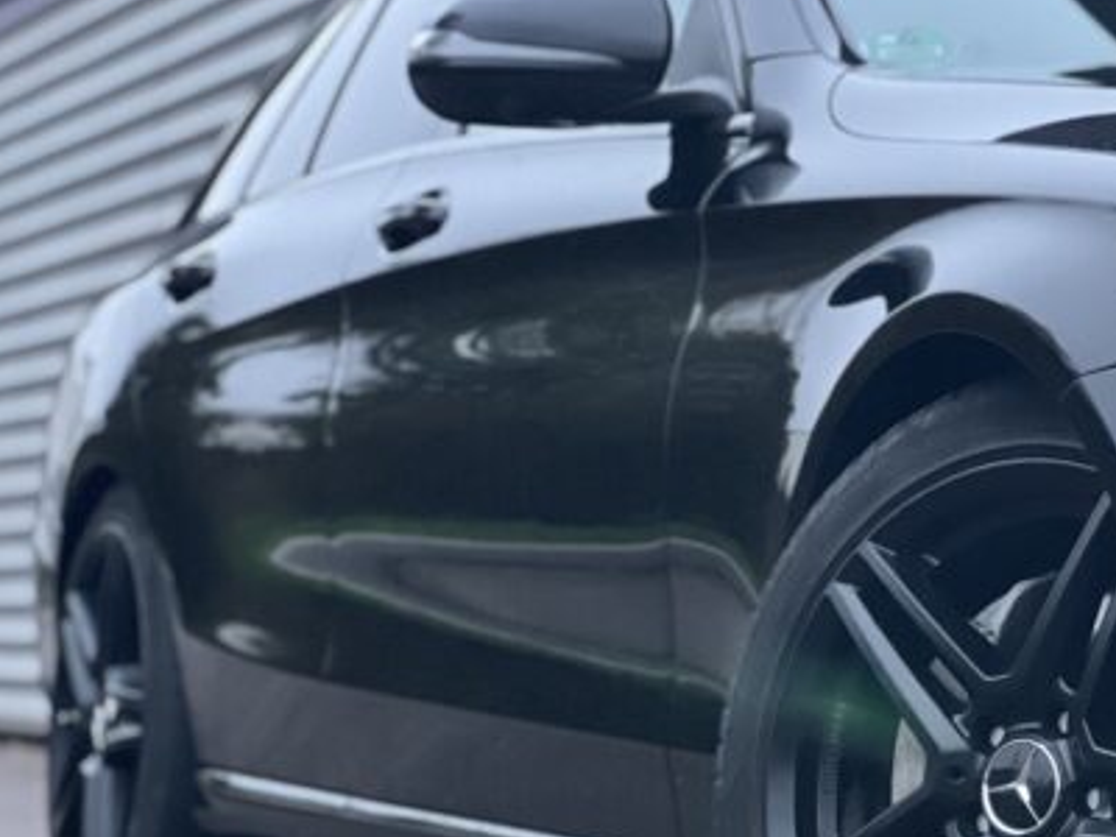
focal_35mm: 154
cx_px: 1046
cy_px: 525
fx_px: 4965
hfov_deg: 12.7
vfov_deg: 9.6
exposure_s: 1/15
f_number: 2.8
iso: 400
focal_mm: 9
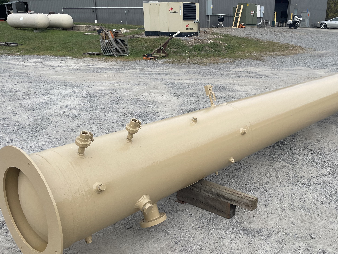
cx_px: 214
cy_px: 139
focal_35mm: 36
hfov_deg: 50.8
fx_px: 352
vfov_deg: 39.6
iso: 32
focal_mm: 4.2
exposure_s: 1/1247
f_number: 1.6
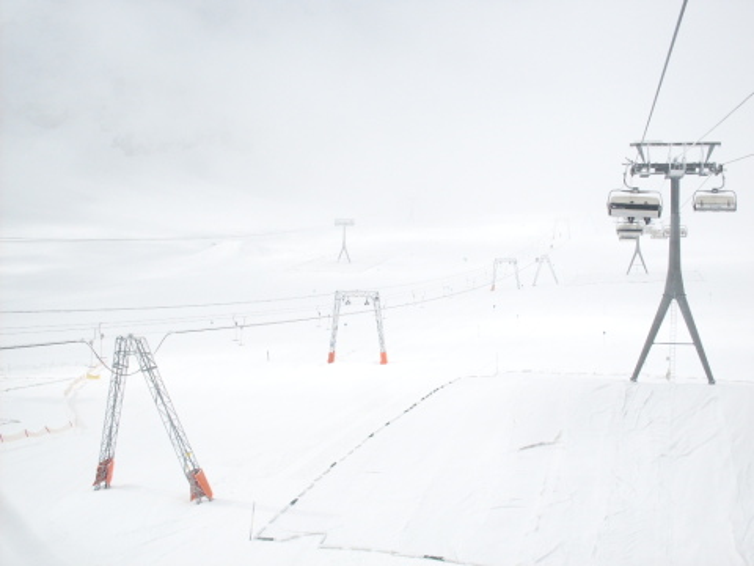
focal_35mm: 38
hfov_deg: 49.0
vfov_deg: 37.7
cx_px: 377
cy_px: 283
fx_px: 828
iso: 120
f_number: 8.4
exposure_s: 1/750
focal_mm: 6.3
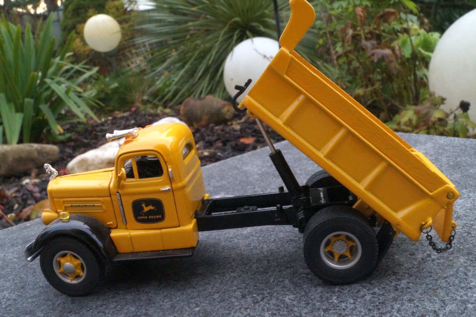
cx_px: 238
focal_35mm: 39
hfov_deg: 49.6
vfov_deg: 34.2
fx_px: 515
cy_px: 158
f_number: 25
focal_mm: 26
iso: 3200
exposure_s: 1/40
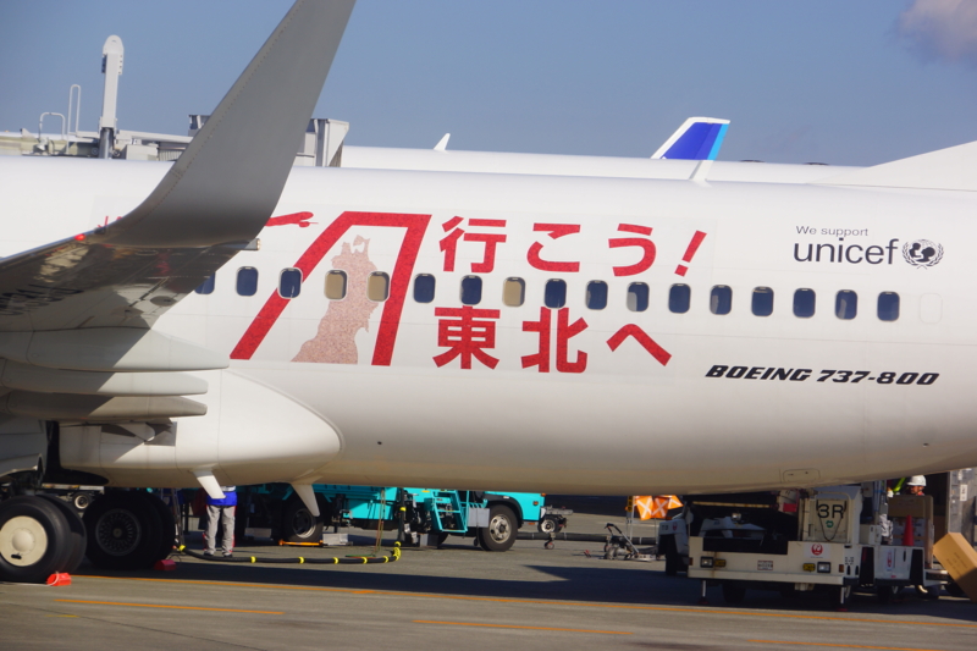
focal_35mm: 180
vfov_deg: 7.6
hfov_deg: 11.4
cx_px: 488
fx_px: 4884
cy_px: 326
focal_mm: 120
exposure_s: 1/400
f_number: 8
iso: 100
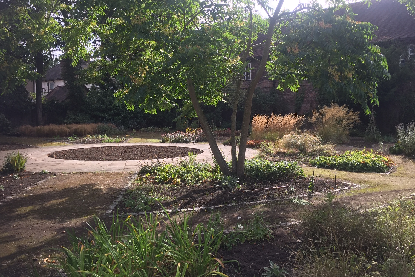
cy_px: 125
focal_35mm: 31
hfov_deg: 60.3
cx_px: 206
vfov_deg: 42.3
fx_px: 357
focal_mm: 4.15
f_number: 2.2
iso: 32
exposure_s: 1/746
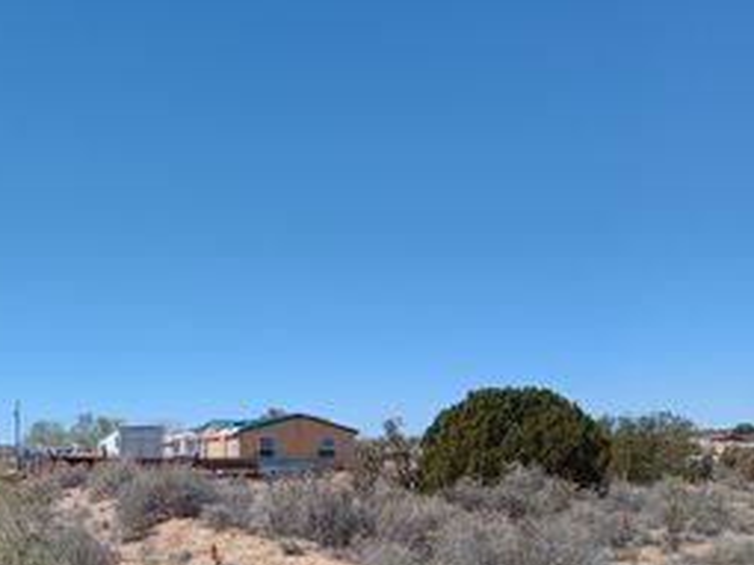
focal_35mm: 49
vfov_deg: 28.8
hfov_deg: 36.6
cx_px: 80
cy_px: 481
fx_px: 1067
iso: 32
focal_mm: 4.6
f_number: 1.8
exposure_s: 1/518
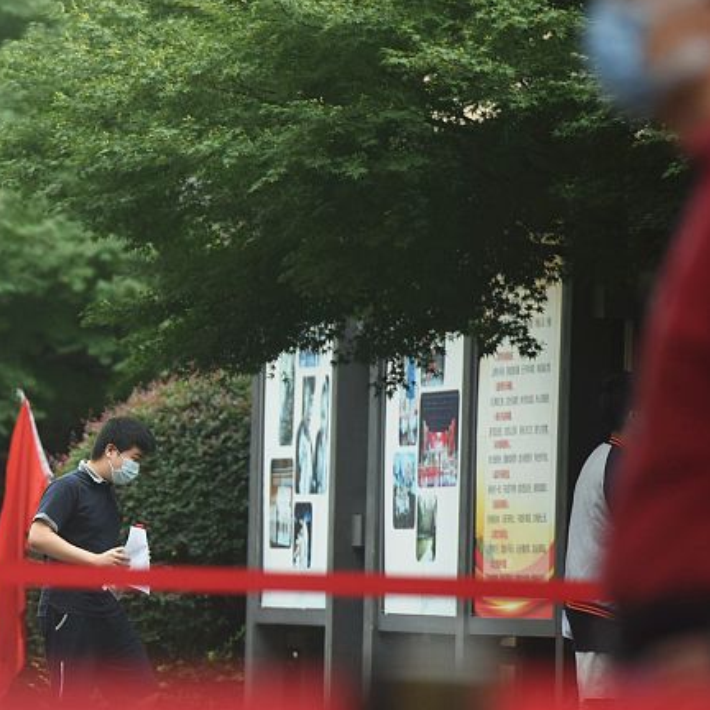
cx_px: -161
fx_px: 10953
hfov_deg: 3.7
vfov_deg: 3.7
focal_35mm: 472
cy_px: 487
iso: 320
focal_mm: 200
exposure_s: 1/200
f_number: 4
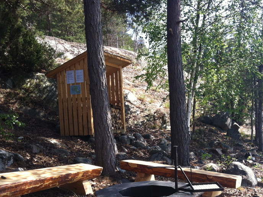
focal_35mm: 49
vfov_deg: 29.4
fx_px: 372
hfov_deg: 38.8
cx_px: 159
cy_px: 133
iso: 80
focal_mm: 3.85
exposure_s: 1/347
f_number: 2.8
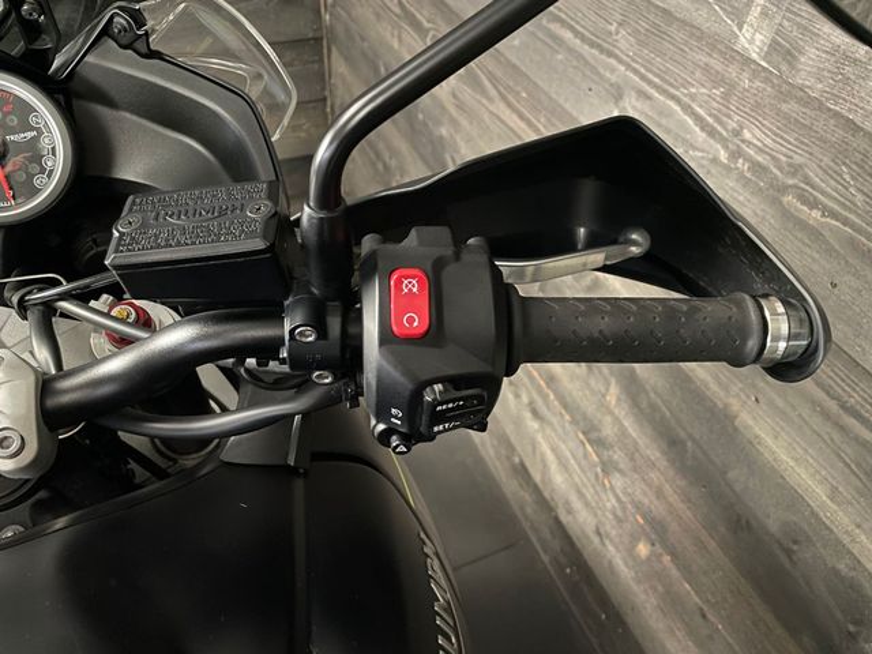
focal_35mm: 26
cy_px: 327
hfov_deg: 67.3
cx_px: 436
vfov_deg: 53.1
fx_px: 655
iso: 500
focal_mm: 4.2
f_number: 1.6
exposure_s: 1/13
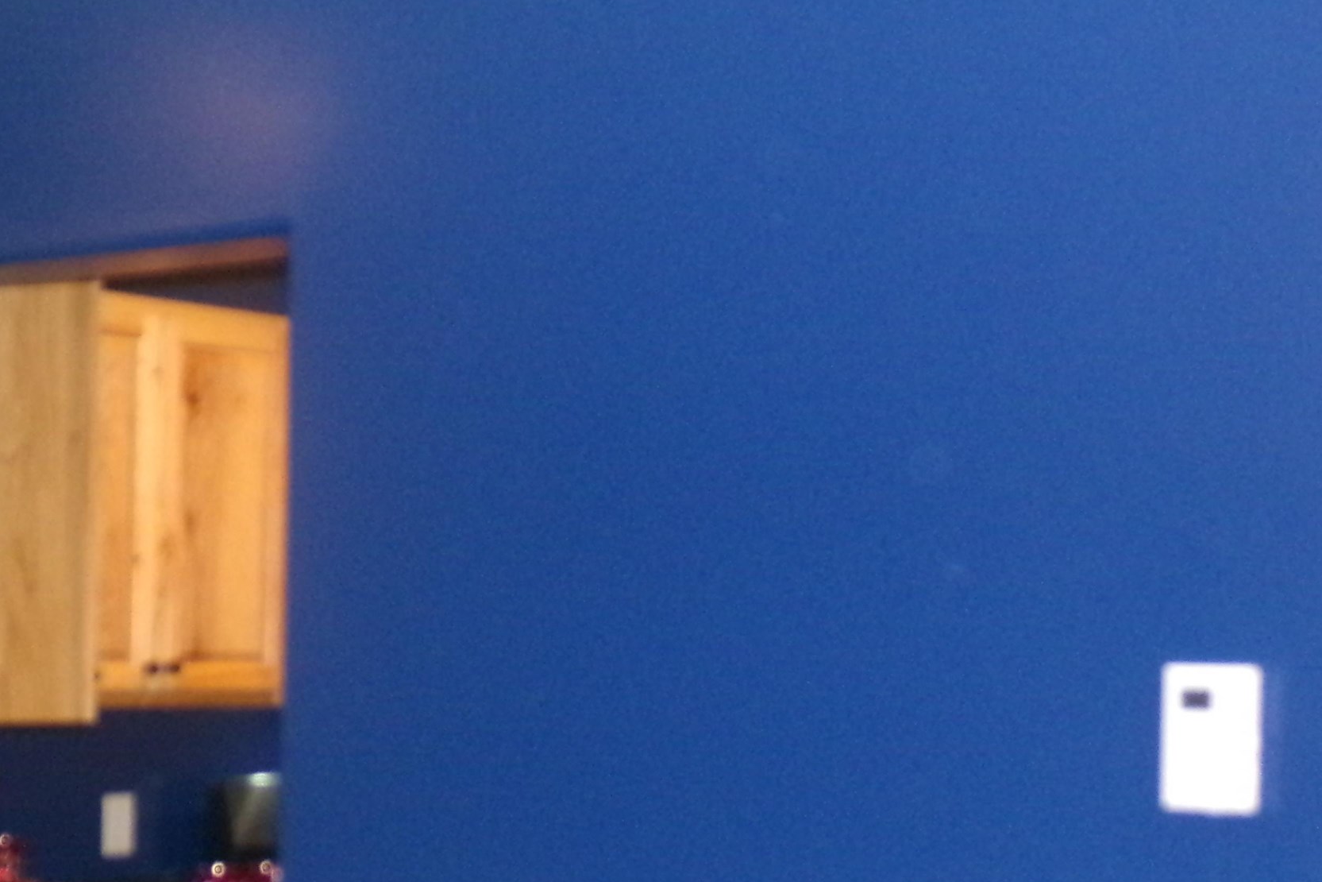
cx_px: 368
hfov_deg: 28.1
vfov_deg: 18.9
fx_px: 2607
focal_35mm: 71
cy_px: 776
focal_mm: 6.6
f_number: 4
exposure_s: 1/34
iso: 800
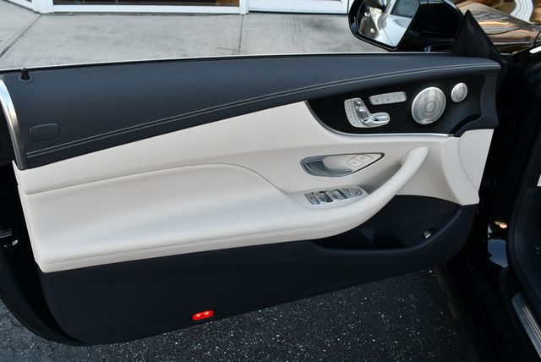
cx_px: 270
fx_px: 541
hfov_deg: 53.1
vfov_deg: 36.9
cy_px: 181
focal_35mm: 36
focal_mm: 18
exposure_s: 1/250
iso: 280
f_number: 5.6
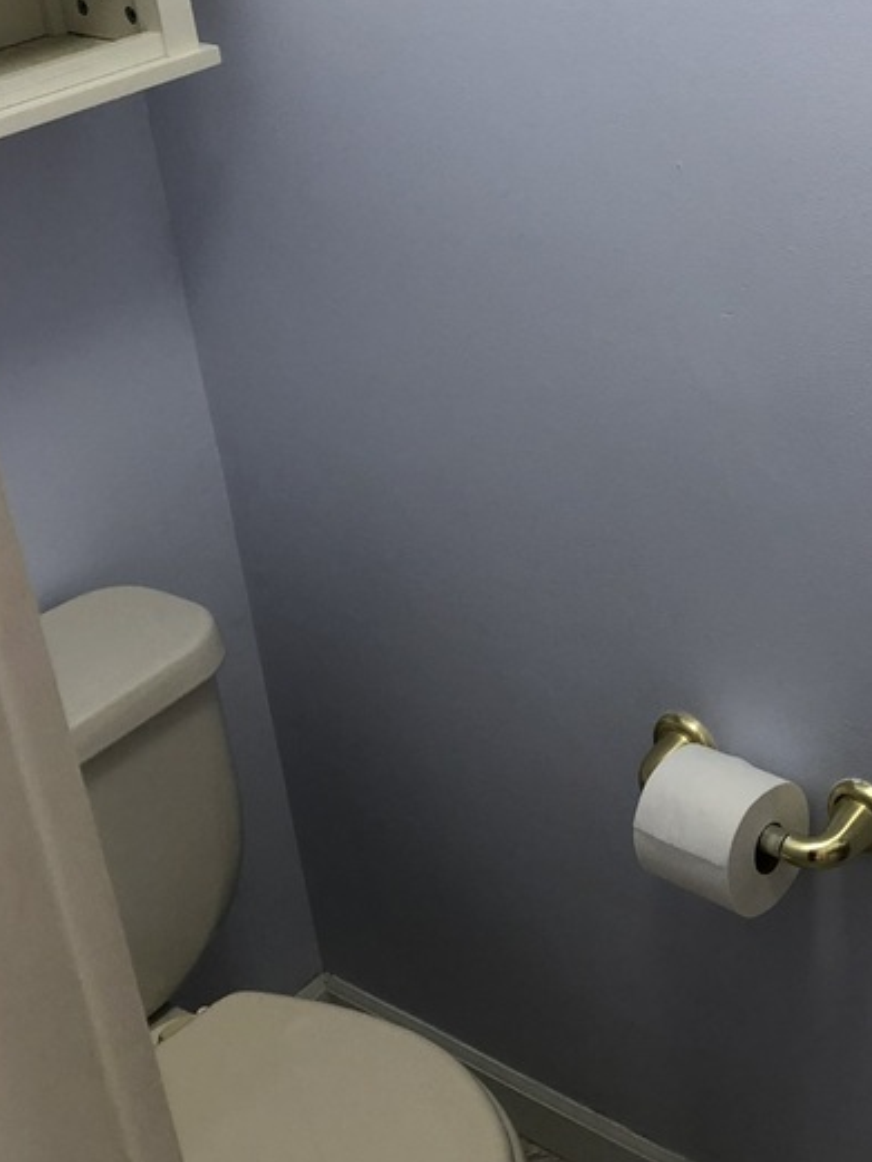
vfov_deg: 32.9
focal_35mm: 58
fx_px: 1947
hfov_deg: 24.3
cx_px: 839
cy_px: 370
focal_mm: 3.99
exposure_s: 1/30
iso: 25
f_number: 1.8
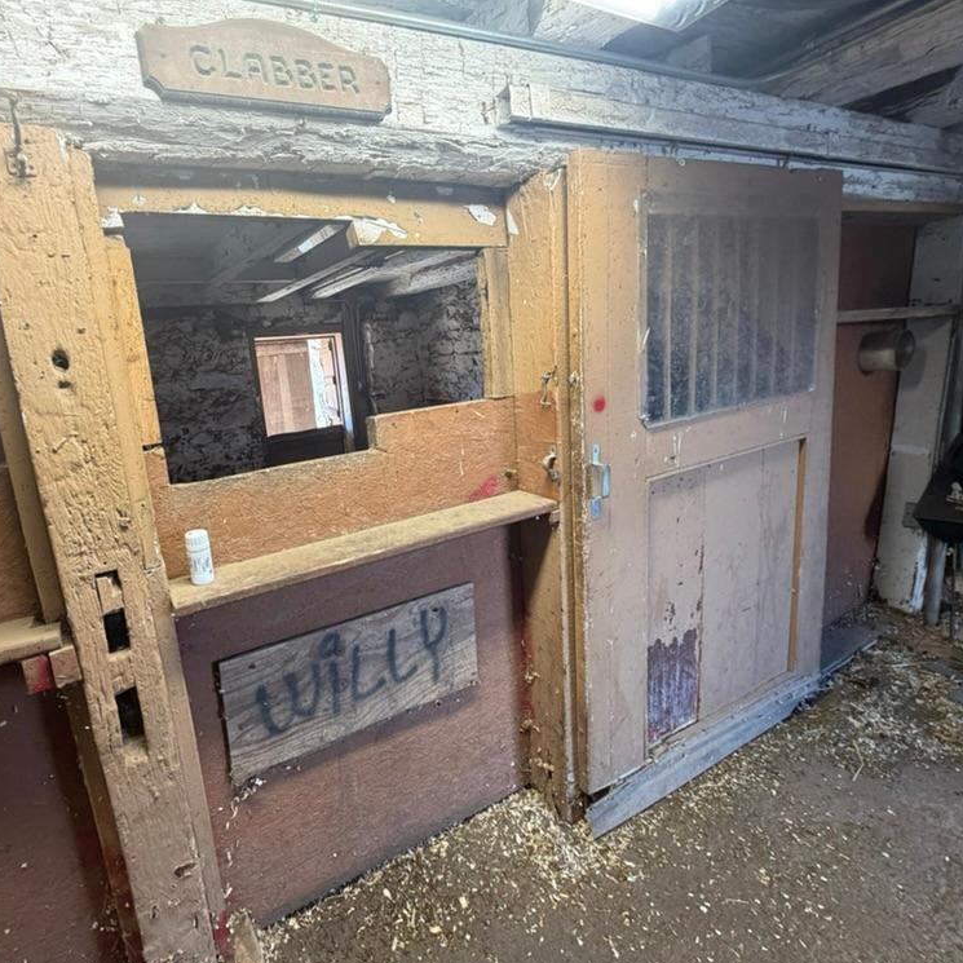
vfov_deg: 84.0
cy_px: 474
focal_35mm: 17
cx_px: 345
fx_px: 535
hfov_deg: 81.9
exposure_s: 1/120
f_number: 2.2
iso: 250
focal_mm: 2.22
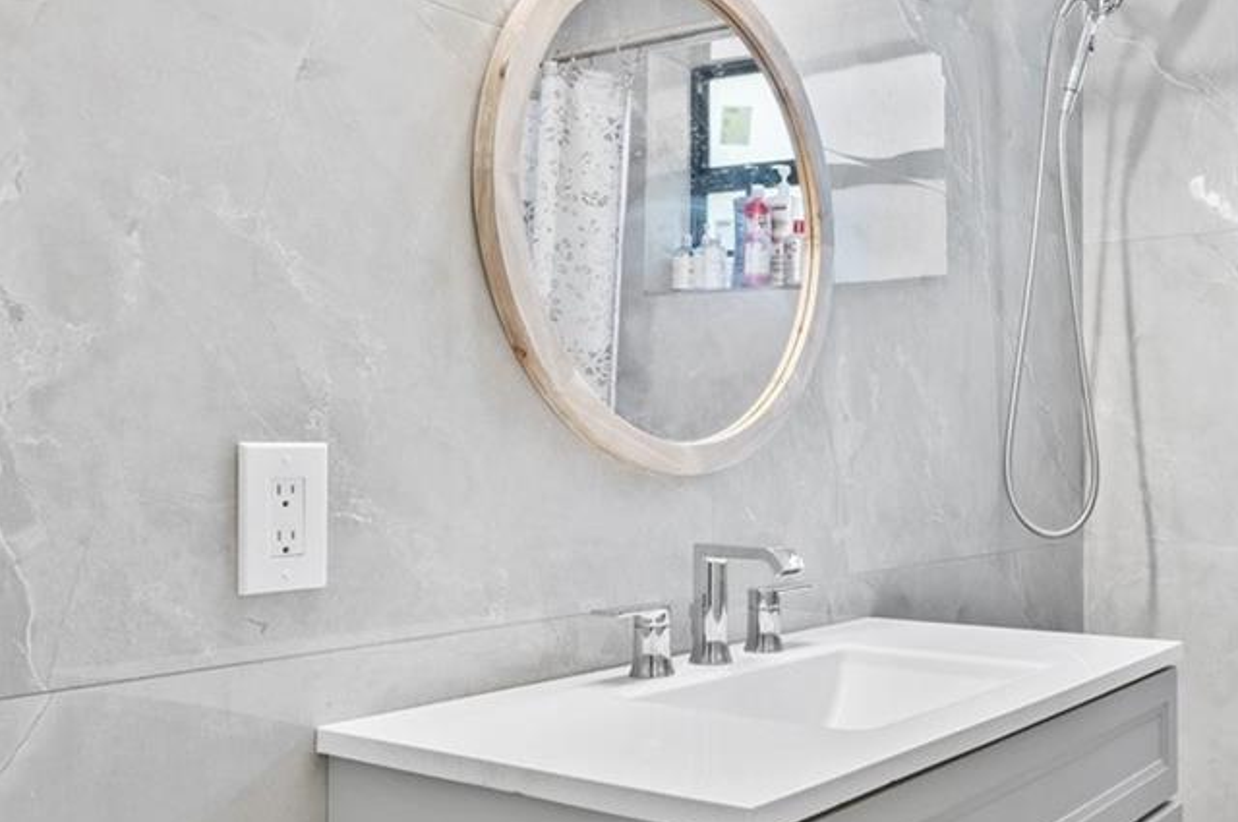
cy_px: 591
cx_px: 836
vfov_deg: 37.1
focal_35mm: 35
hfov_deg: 53.3
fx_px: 1202
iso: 200
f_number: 8
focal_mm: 14
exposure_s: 1/2.5
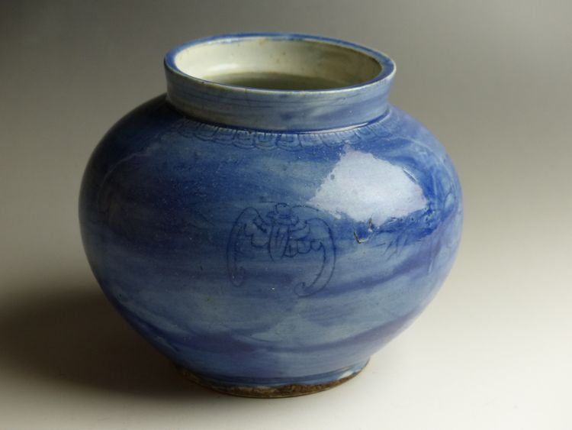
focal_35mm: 91
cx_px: 286
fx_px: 1504
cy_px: 215
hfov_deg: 21.5
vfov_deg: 16.2
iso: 200
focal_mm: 16.4
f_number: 2.8
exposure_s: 1/50
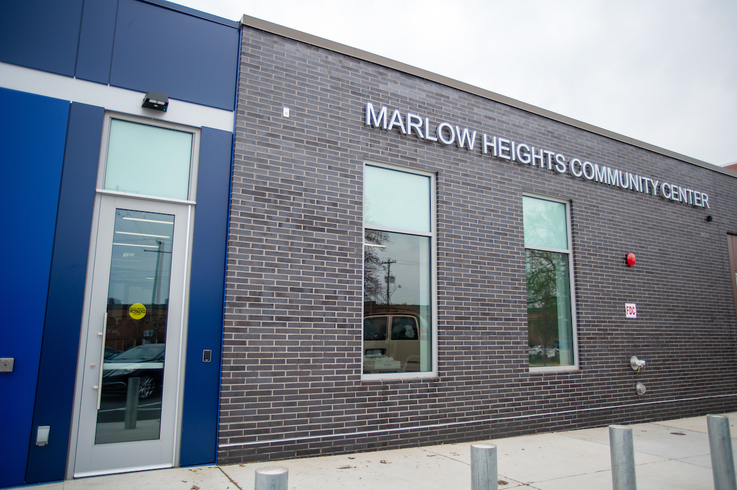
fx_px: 532
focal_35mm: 26
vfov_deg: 49.5
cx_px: 368
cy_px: 245
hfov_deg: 69.4
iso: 320
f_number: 2.8
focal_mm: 26
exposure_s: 1/2000
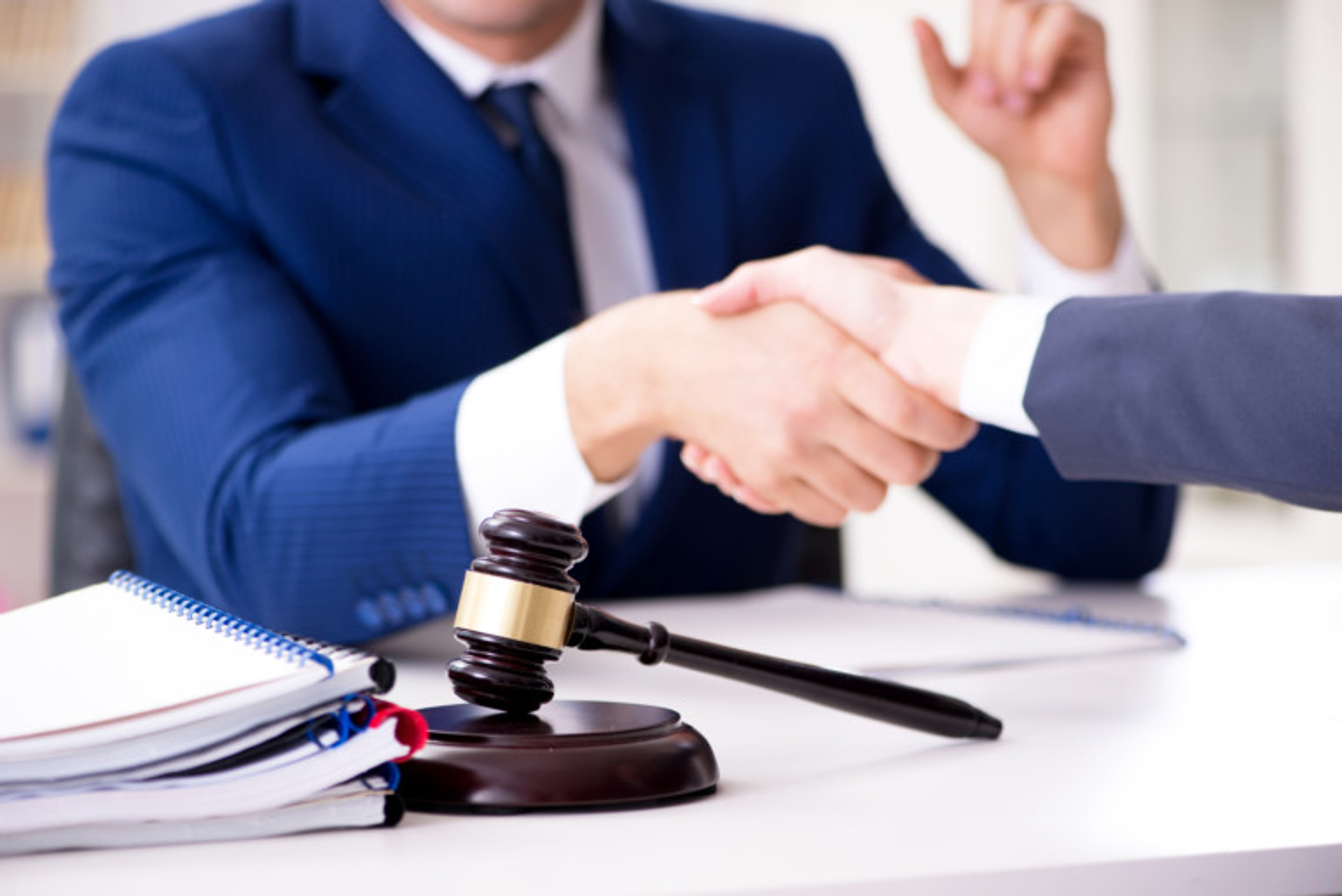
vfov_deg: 13.1
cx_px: 671
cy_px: 448
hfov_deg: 19.4
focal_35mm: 105
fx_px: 3916
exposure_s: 1/100
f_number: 5
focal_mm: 105
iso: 125
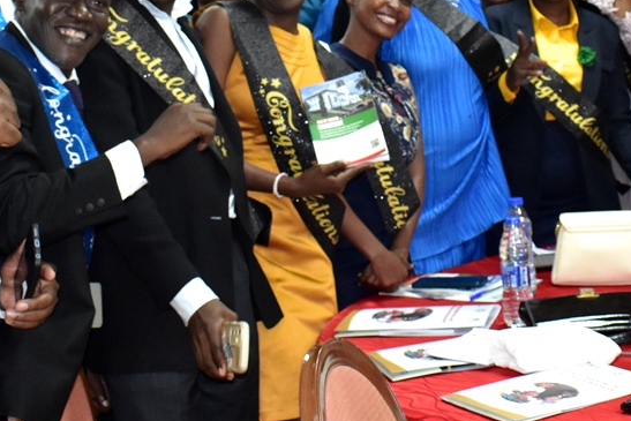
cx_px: 406
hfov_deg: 25.6
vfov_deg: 17.0
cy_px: 19
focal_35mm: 79
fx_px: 1385
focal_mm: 18
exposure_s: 1/200
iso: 2000
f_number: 4.5
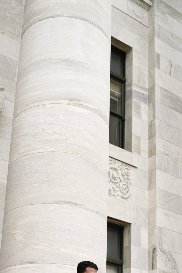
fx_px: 523
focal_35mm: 69
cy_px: 249
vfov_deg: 28.1
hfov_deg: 19.7
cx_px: 92
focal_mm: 31
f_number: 2.8
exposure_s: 1/1000
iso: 100
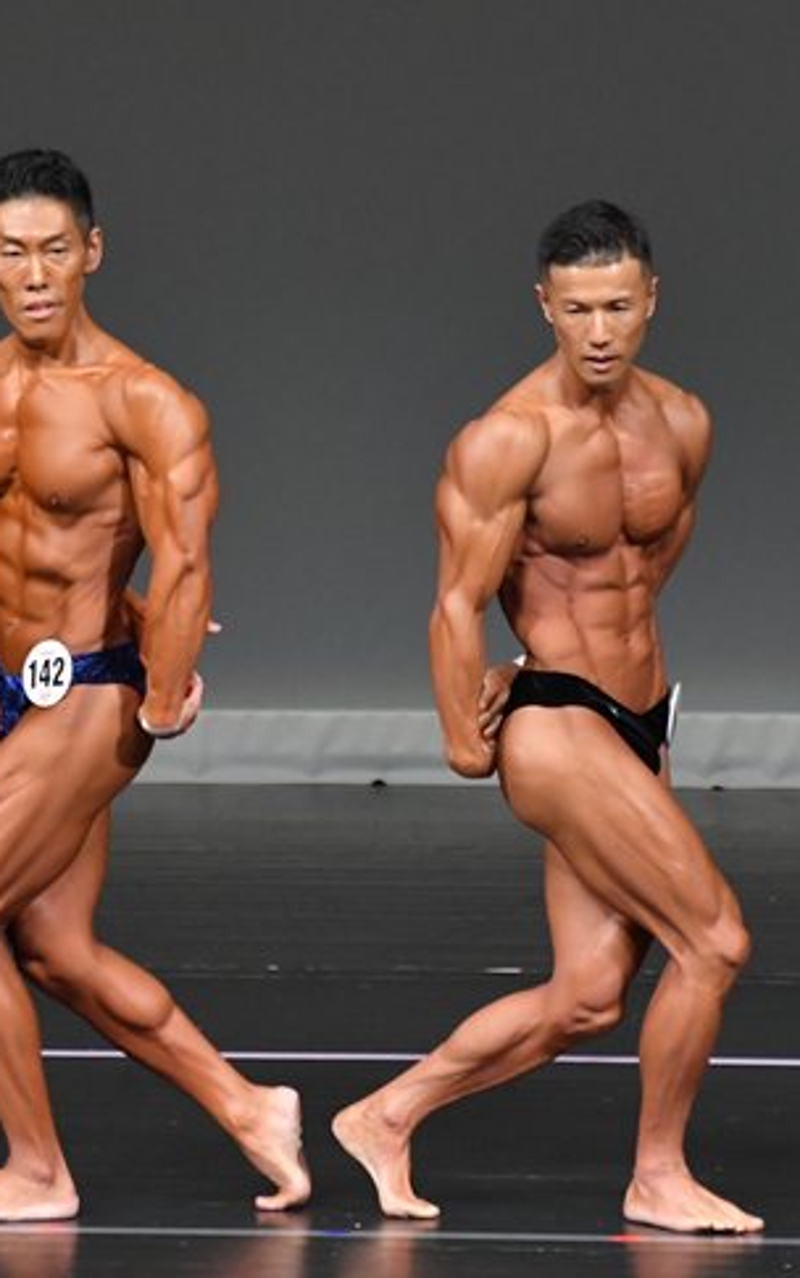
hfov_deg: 2.3
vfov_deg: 3.8
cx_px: 312
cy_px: 657
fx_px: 19524
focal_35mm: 560
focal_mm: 230
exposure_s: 1/400
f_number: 5.6
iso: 4000
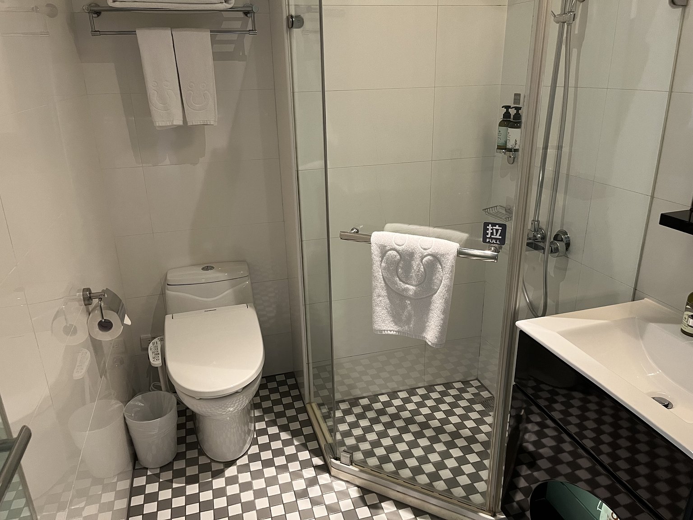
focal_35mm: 26
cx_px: 346
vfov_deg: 53.1
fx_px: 521
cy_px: 260
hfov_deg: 67.3
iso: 200
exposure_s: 1/60
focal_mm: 5.1
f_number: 1.6
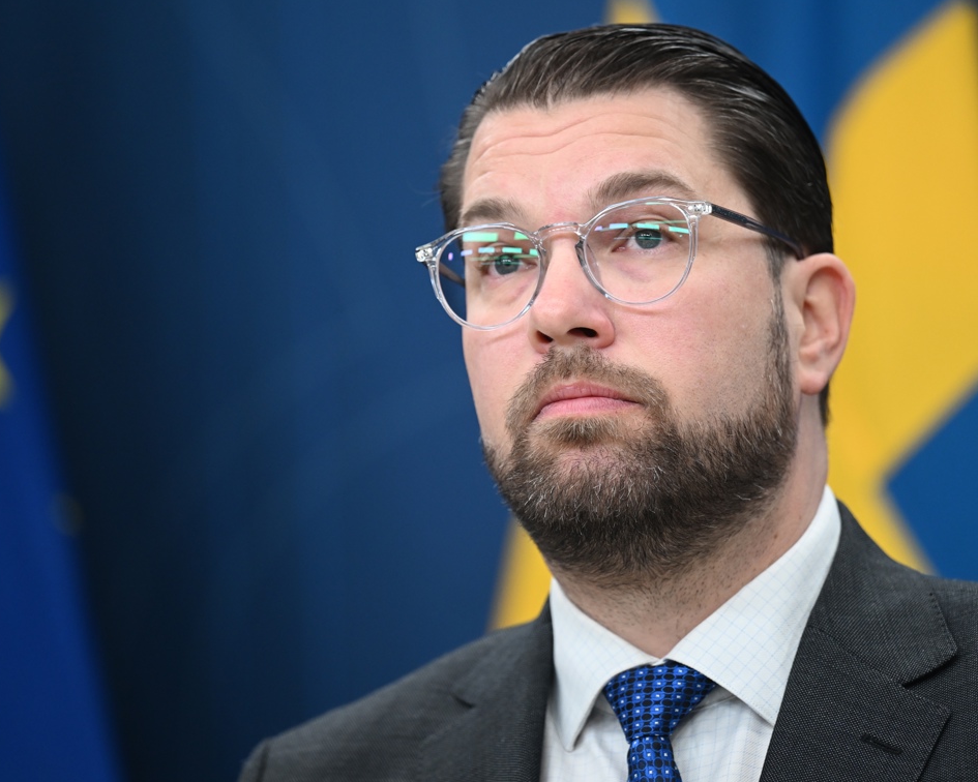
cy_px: 359
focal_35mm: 270
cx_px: 572
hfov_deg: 7.2
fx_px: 7815
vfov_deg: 5.7
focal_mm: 200
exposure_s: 1/400
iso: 1250
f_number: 2.8
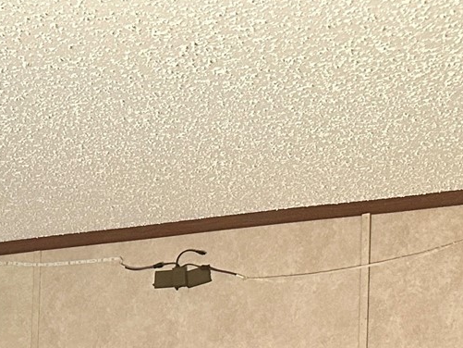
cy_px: 659
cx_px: -43
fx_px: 1231
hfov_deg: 20.4
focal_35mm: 92
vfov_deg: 14.0
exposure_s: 1/60
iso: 500
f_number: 1.78
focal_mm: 6.86
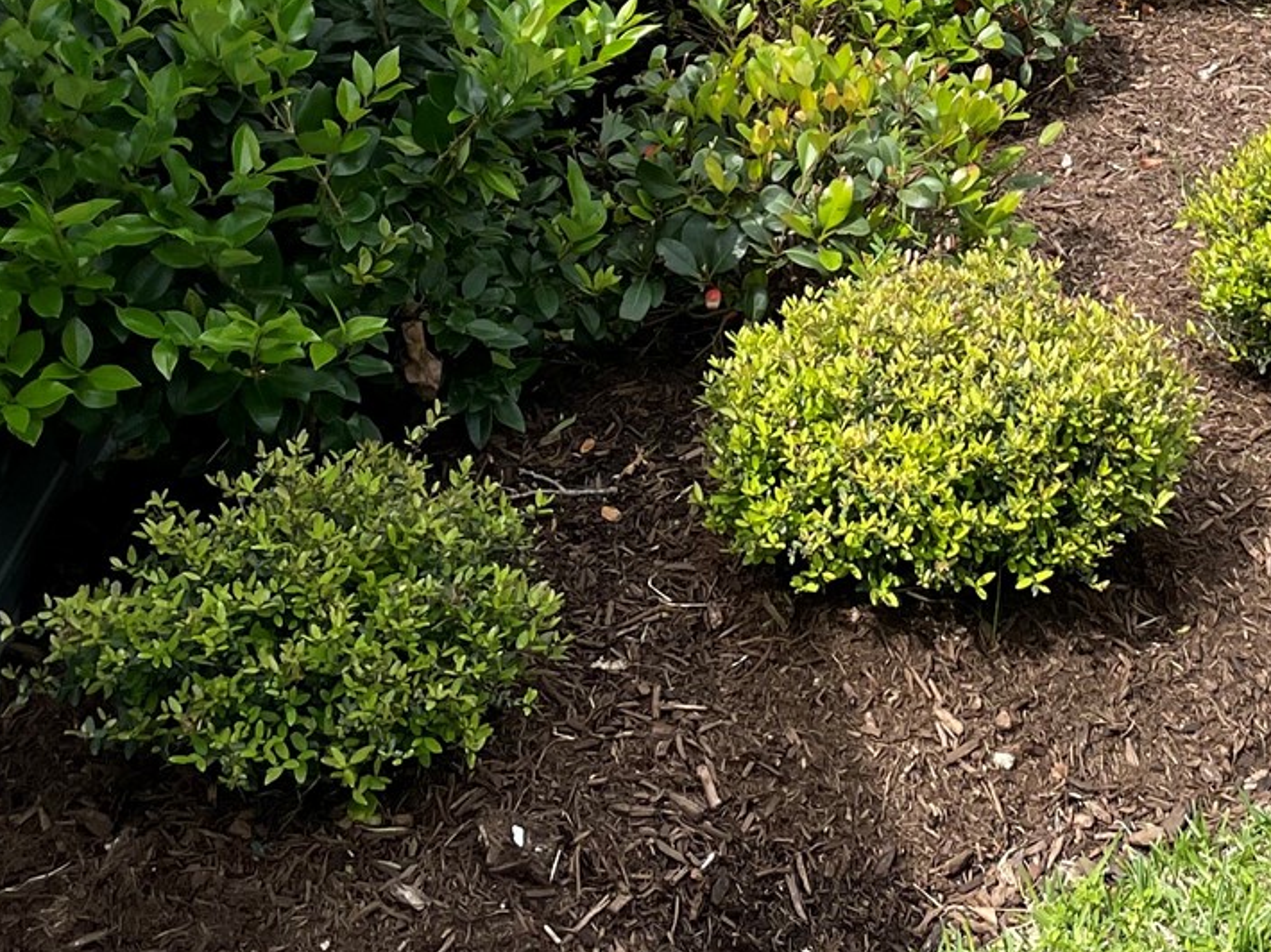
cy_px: -209
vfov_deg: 18.5
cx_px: 1133
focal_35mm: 75
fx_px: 2753
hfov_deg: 25.2
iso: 32
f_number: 1.6
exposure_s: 1/1553
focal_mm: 4.2
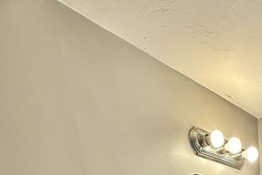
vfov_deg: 16.7
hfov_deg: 39.6
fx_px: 327
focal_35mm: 45
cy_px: 389
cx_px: 248
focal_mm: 2.22
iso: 200
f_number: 2.2
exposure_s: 1/120
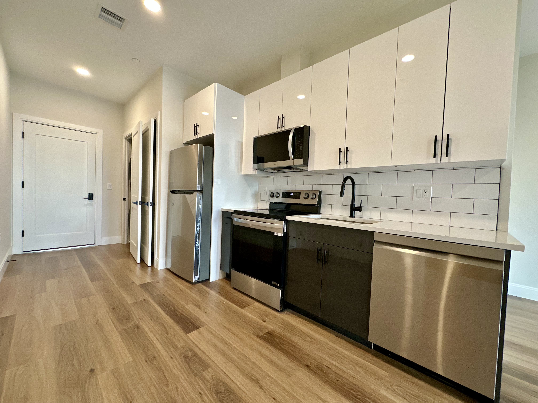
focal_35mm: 14
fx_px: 218
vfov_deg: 85.7
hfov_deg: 102.1
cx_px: 269
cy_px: 202
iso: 320
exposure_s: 1/60
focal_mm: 2.22
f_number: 2.2
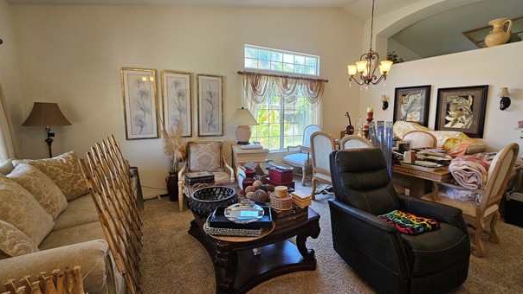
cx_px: 268
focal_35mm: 15
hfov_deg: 103.0
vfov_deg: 70.5
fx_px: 208
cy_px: 138
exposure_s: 1/60
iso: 100
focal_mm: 2.2
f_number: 2.2
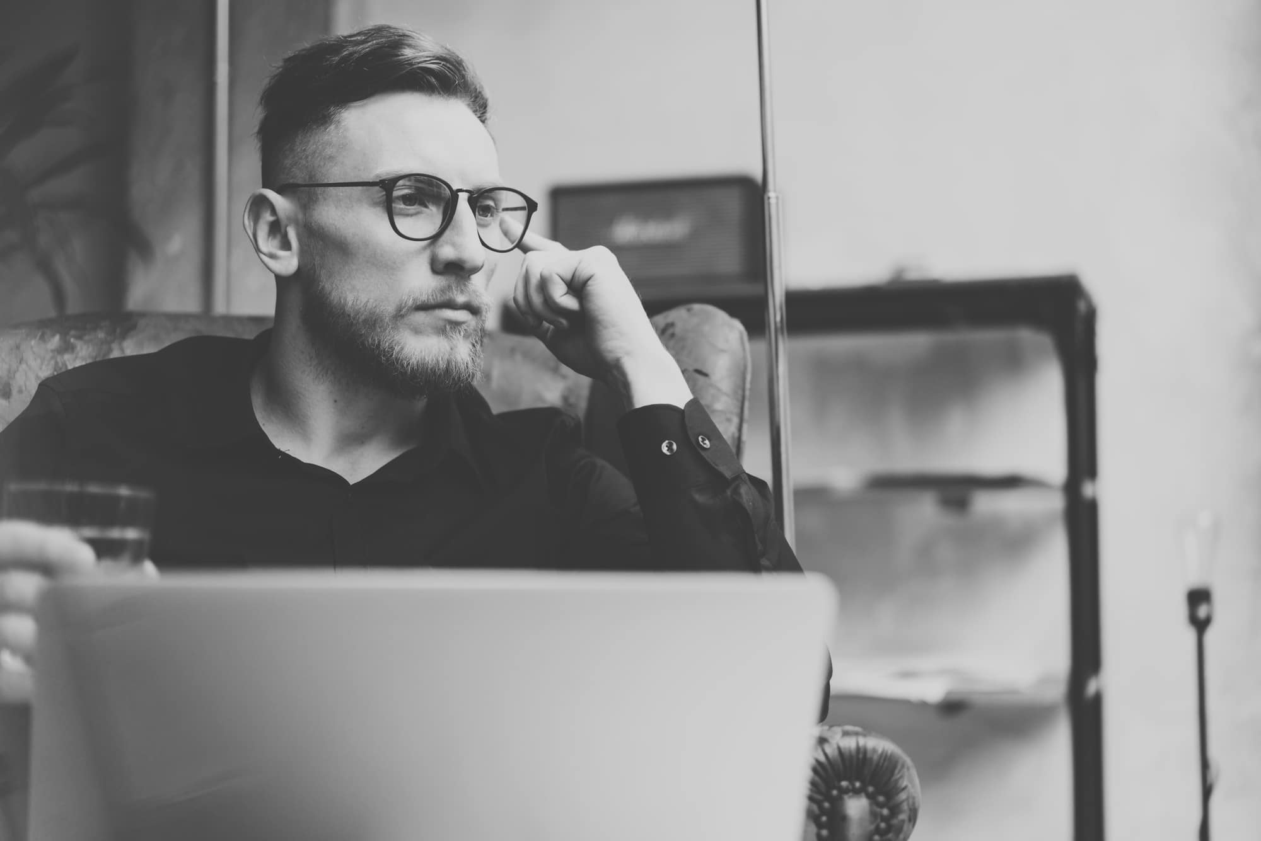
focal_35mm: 55
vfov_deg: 24.6
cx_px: 630
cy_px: 420
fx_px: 1927
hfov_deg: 36.2
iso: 200
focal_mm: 55
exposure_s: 1/160
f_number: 1.8
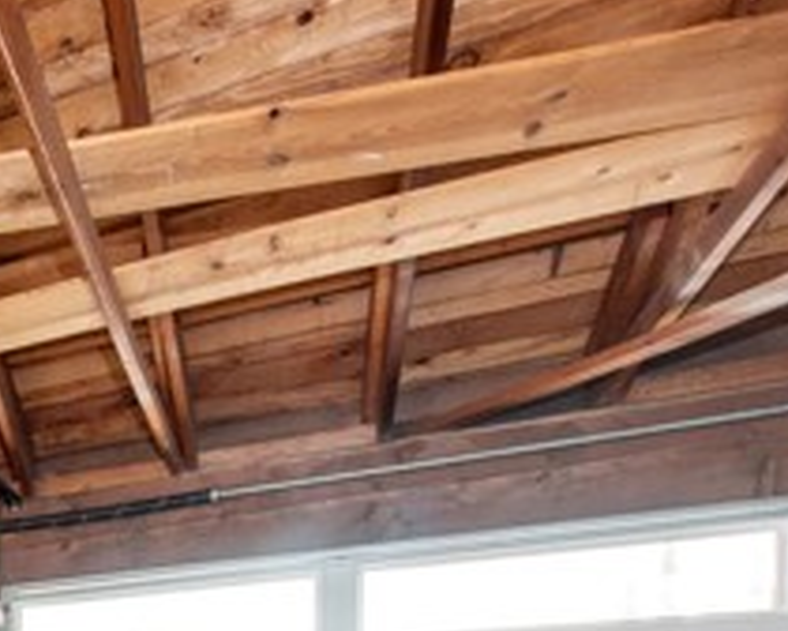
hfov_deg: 29.8
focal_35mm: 43
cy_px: 776
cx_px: -334
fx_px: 1003
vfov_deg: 29.5
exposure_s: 1/80
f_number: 4.5
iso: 800
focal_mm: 15
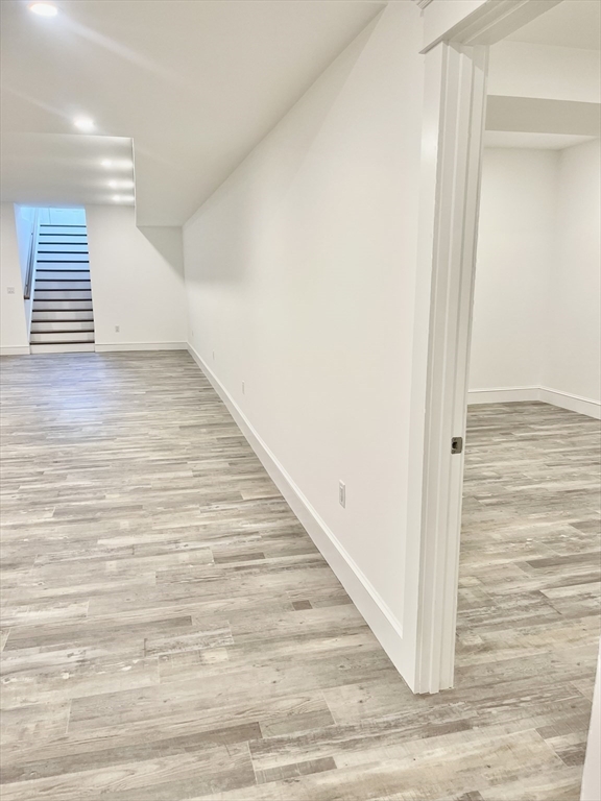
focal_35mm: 25
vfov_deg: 69.4
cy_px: 400
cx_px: 300
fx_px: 579
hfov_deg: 54.9
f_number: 1.6
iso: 80
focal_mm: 5.1
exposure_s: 1/60
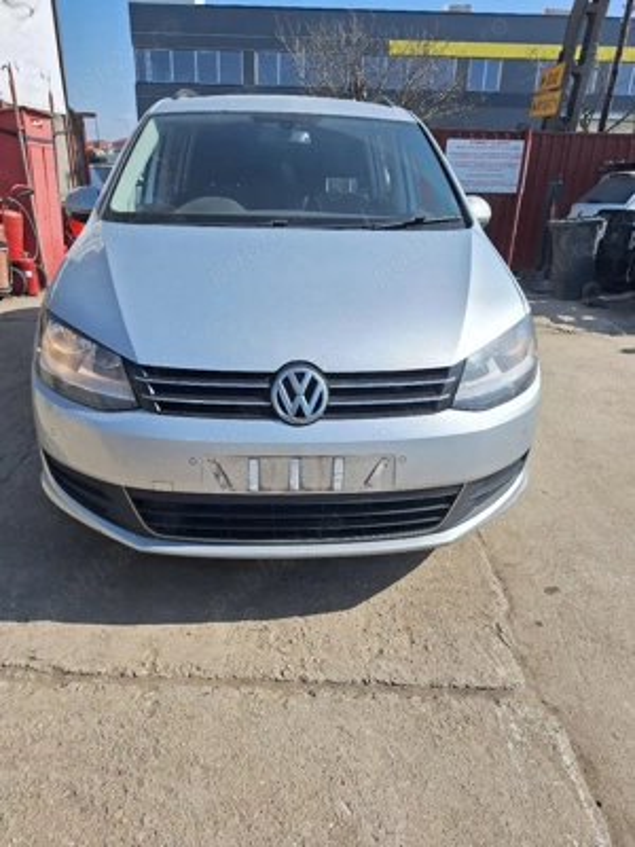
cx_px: 318
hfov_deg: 58.9
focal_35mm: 23
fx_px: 563
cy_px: 424
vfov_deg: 73.9
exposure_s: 1/5000
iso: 40
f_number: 1.8
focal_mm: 5.54
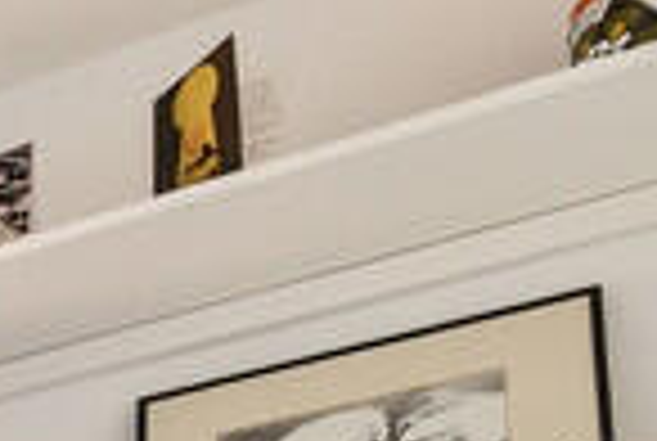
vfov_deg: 11.4
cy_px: 1244
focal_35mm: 84
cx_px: -1246
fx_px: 1536
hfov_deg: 12.0
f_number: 8
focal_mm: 12
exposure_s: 1/13
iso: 100
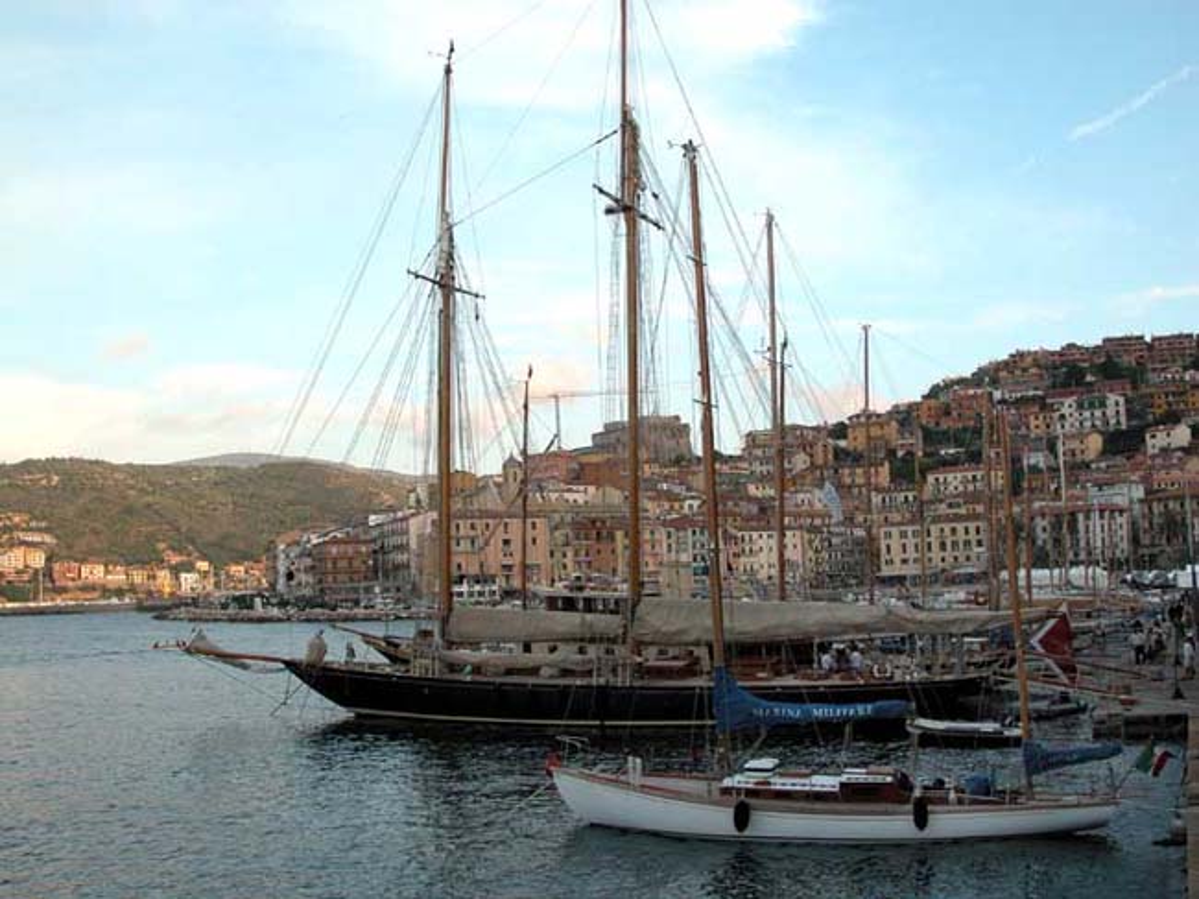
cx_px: 600
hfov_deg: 49.0
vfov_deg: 37.7
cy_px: 450
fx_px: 1316
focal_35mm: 38
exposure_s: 1/161
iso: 100
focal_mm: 10
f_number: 7.2
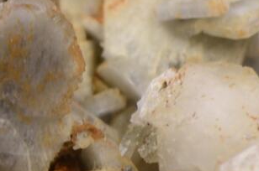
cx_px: 41
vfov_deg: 2.1
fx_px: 4588
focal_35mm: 639
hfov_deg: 3.2
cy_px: 96
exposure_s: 1/8
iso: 100
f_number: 22
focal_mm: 105
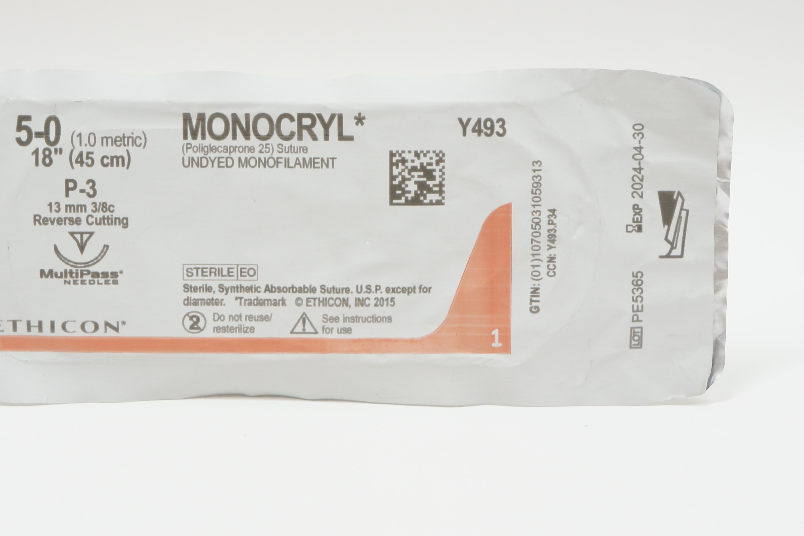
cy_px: 246
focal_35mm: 79
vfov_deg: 17.3
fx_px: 1759
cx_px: 388
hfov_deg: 25.7
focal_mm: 35
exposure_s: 1/40
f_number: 7.1
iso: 400
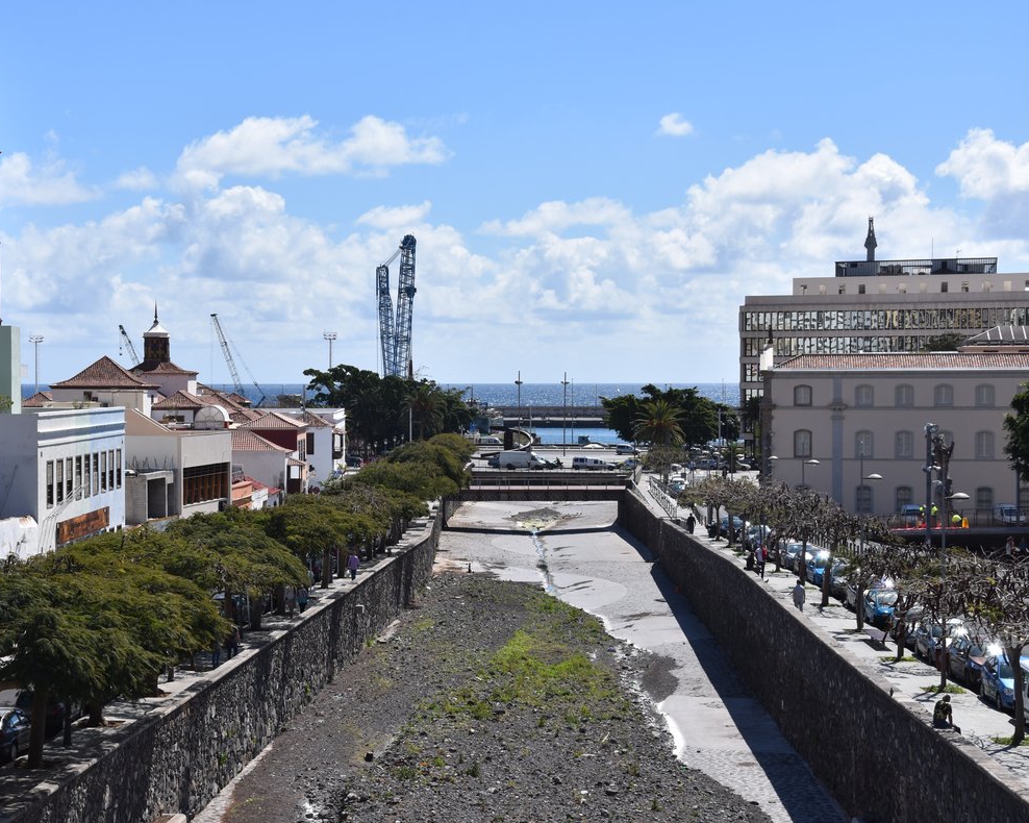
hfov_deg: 29.1
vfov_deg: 23.5
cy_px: 410
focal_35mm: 65
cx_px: 428
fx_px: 1979
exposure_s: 1/320
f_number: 9
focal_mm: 38
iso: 100
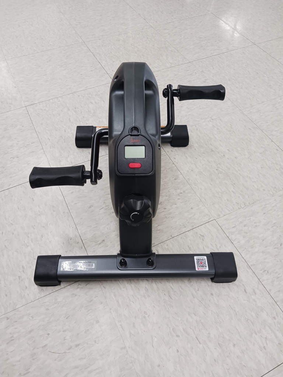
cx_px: 142
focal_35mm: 27
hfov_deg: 51.4
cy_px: 188
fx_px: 294
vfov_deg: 65.3
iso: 200
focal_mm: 4
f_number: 1.8
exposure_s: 1/40
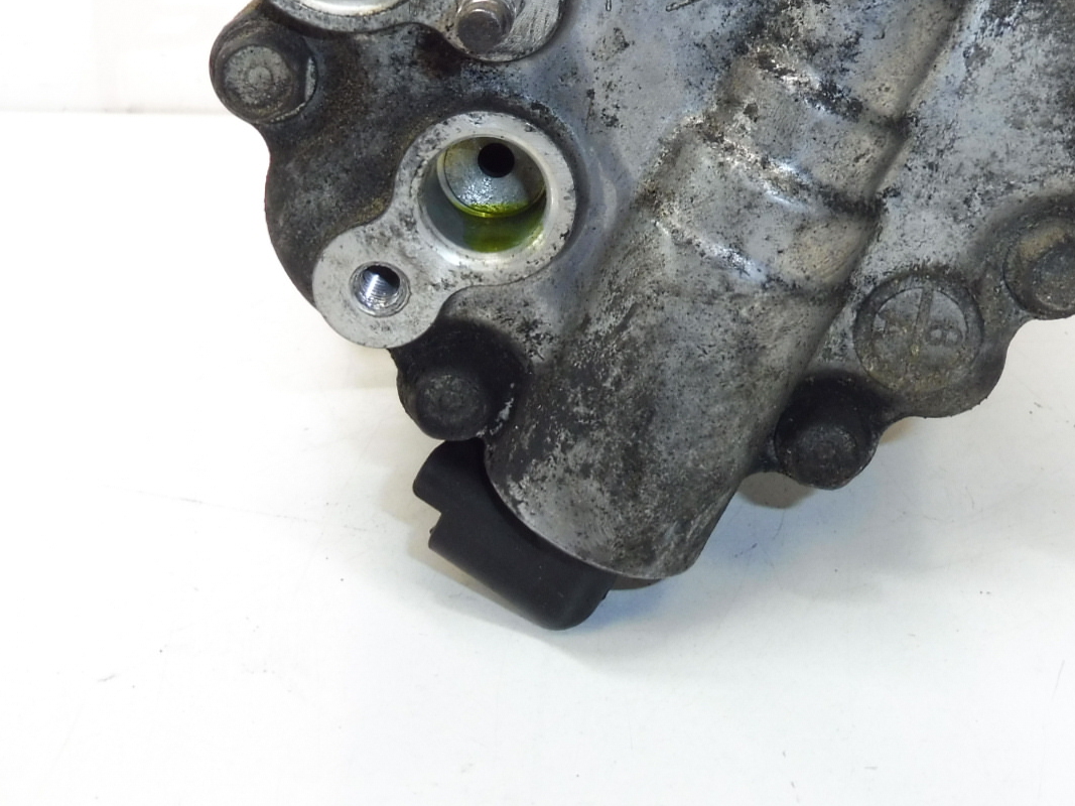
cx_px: 654
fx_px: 1490
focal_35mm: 48
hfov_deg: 39.5
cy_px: 92
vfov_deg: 29.1
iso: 200
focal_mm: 4.4
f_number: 3.5
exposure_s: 1/60
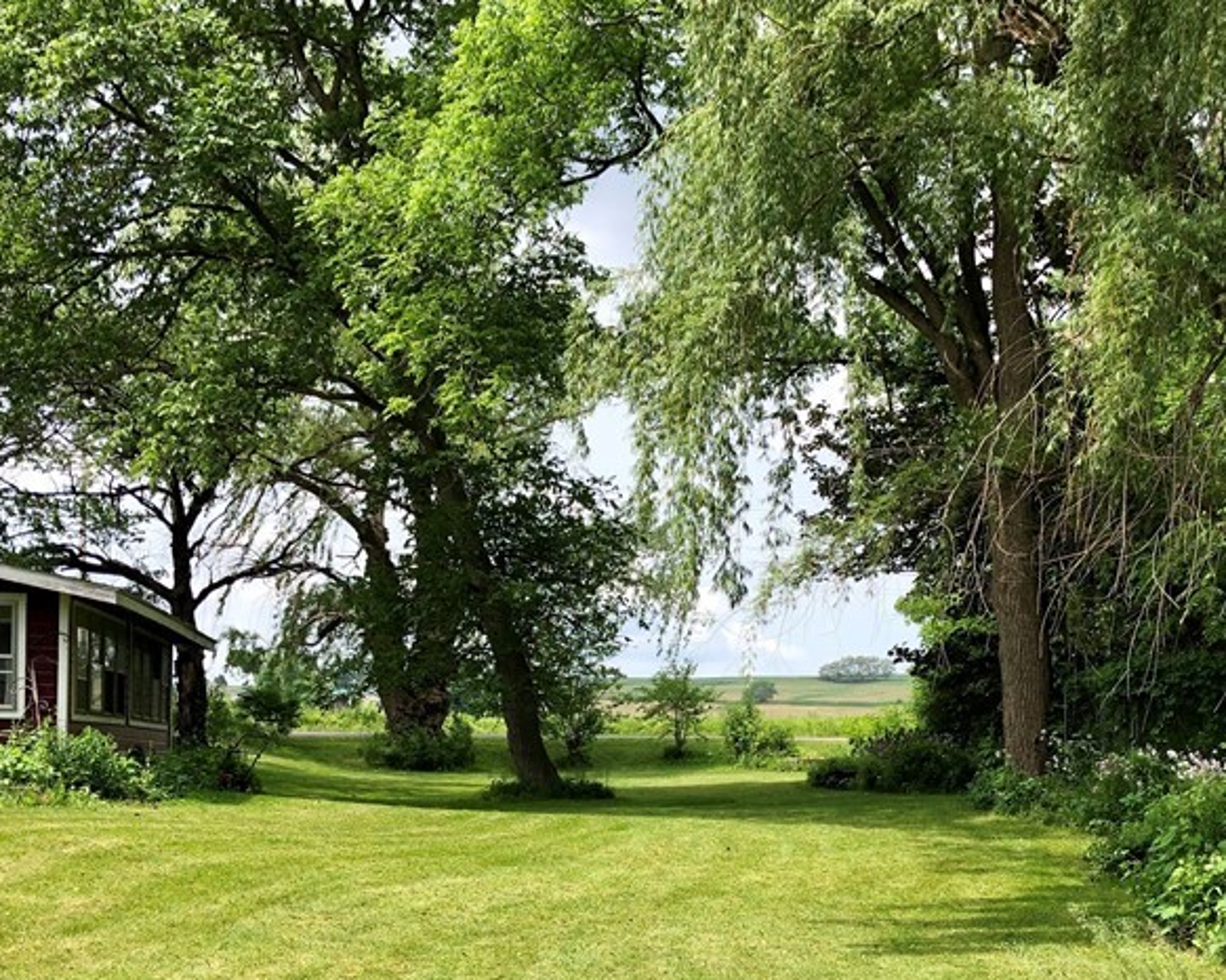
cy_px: 694
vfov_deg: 31.1
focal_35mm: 48
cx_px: 700
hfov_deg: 38.7
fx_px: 1741
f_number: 1.8
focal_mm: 4
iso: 20
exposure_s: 1/615
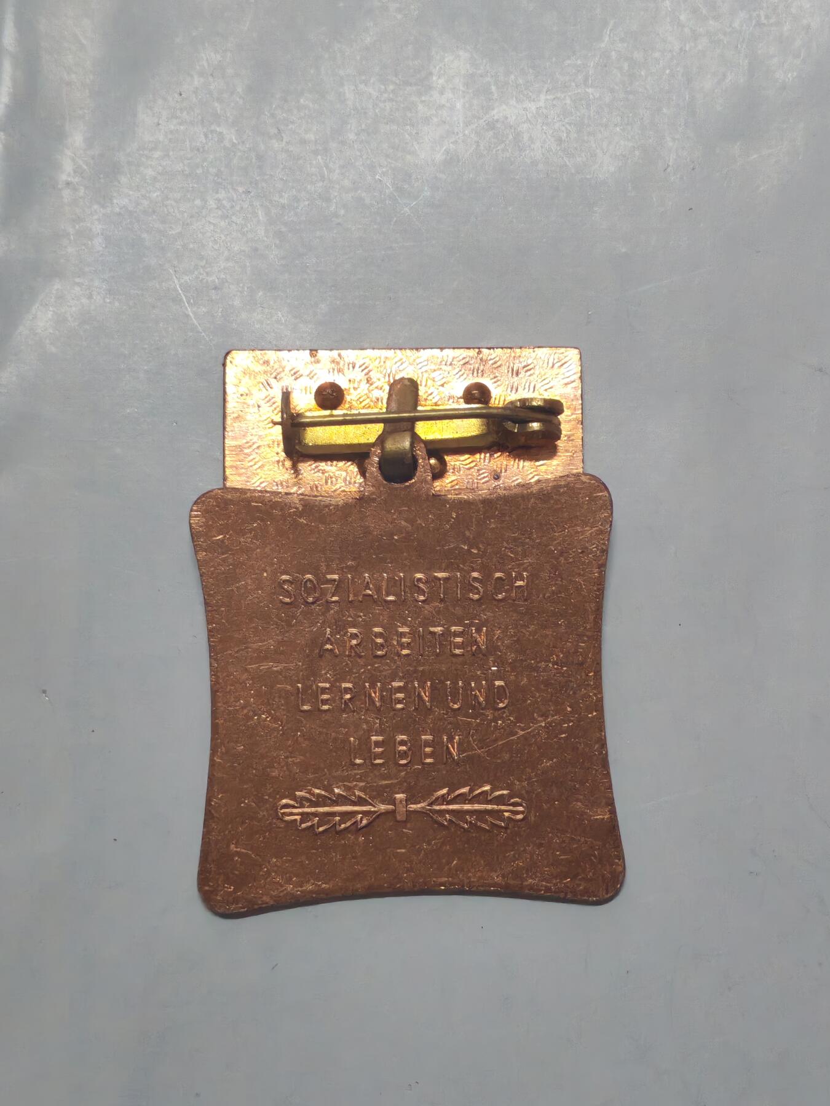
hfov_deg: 21.6
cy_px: 553
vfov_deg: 28.6
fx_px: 2174
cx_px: 415
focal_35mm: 68
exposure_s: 1/50
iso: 500
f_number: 1.95
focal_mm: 5.52
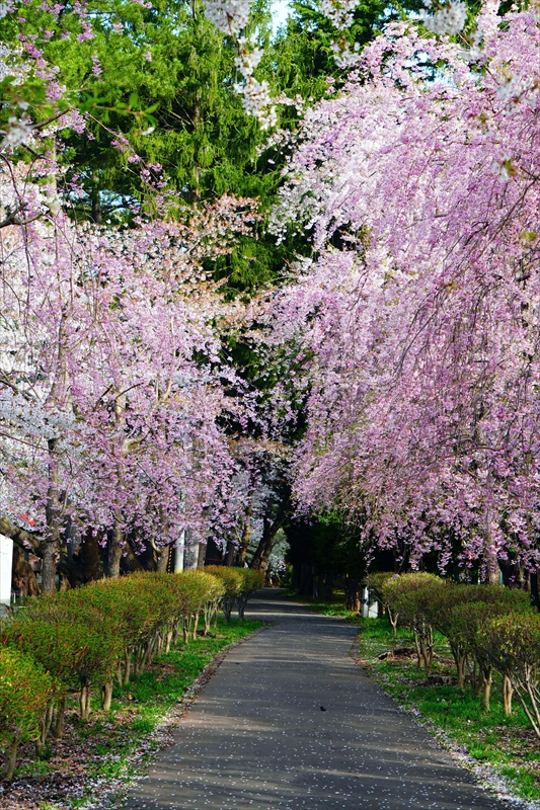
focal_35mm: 87
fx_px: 1958
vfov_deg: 23.4
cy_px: 405
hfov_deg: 15.7
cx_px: 270
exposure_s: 1/80
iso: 100
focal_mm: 58
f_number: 7.1
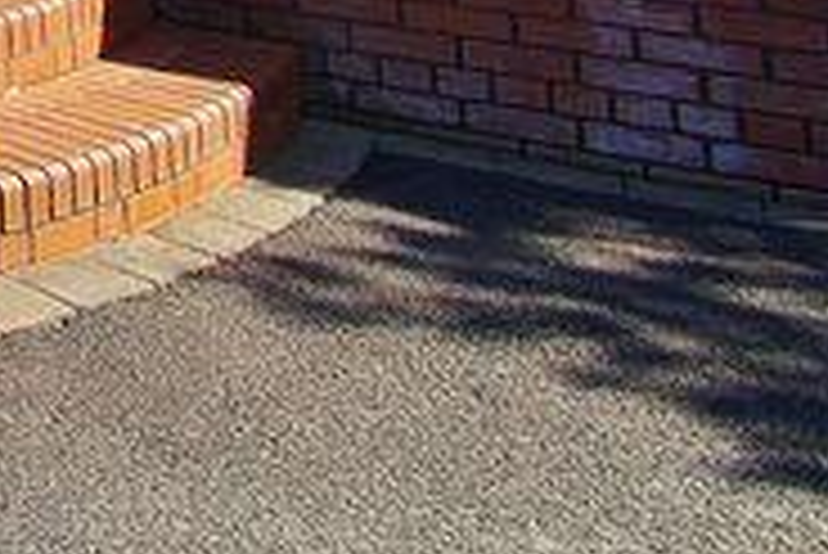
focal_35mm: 65
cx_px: -898
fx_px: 1496
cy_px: -615
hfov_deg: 18.1
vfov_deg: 15.7
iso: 100
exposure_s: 1/125
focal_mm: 10
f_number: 9
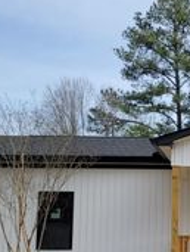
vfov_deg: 27.4
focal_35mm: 70
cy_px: 188
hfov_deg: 19.7
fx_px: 510
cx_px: 234
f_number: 1.8
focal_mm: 6.7
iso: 16
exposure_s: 1/697
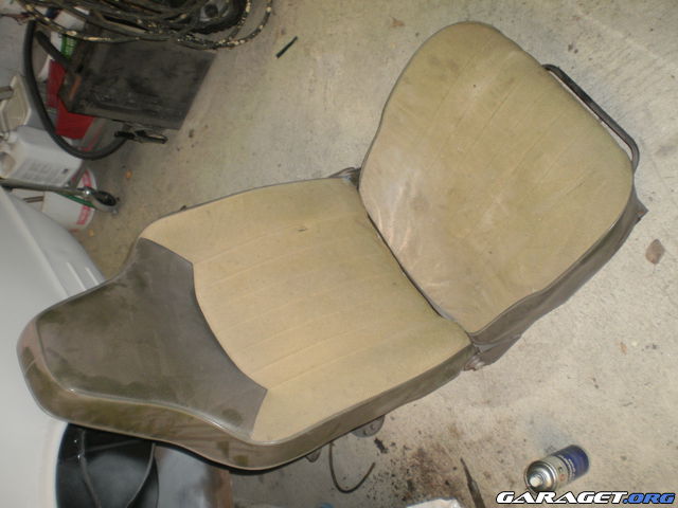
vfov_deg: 39.7
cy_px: 254
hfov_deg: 51.4
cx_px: 339
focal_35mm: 36
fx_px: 705
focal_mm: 6.3
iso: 125
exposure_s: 1/30
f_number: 3.1
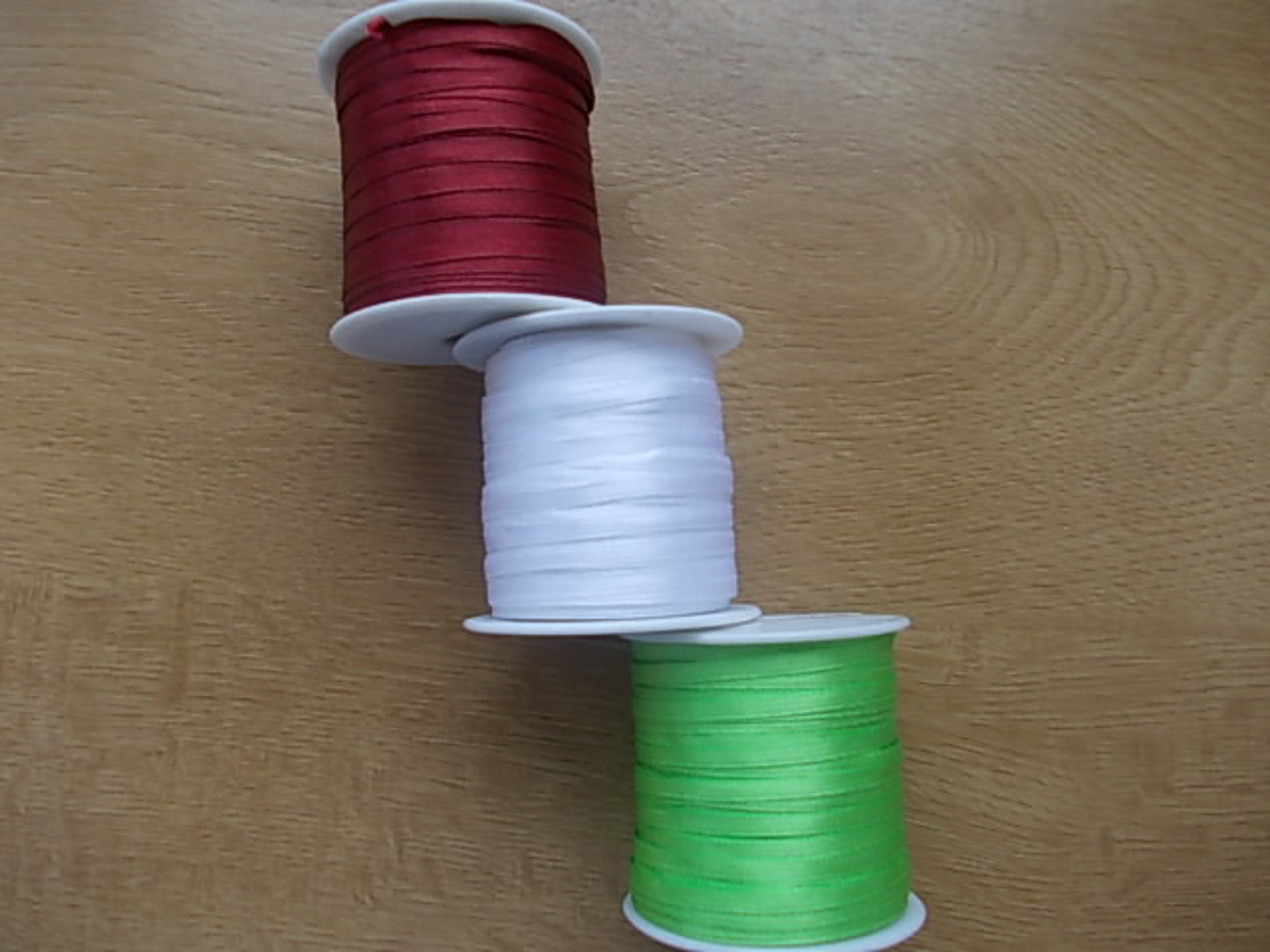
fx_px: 1027
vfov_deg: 49.7
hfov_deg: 63.4
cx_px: 635
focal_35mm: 28
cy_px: 476
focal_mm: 4
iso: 100
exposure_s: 1/250
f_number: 2.7
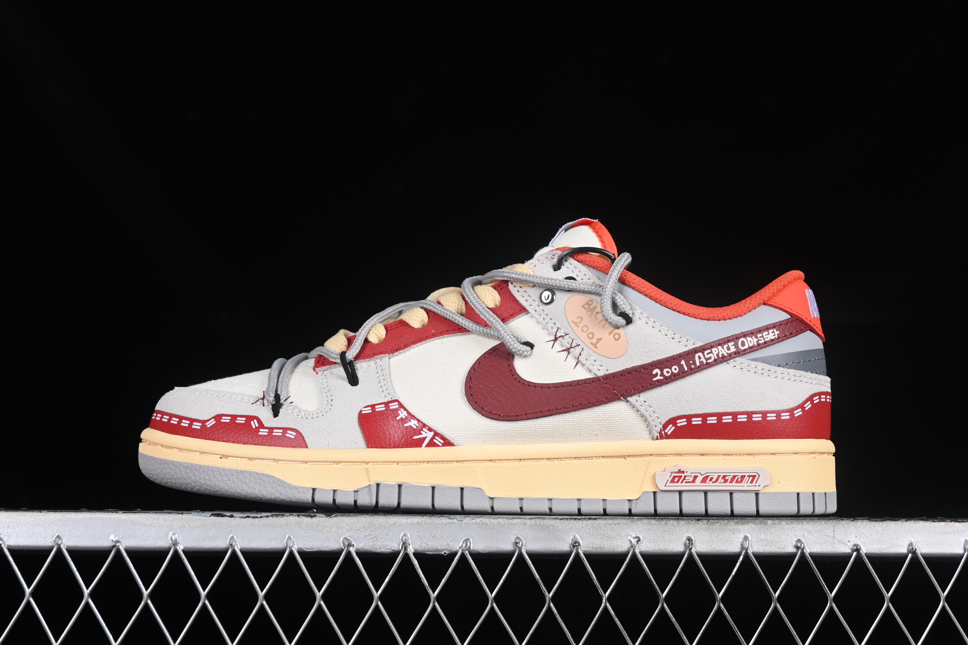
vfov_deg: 18.2
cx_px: 484
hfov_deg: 27.0
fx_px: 2017
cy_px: 322
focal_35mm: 75
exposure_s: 1/80
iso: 160
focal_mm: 50
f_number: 8
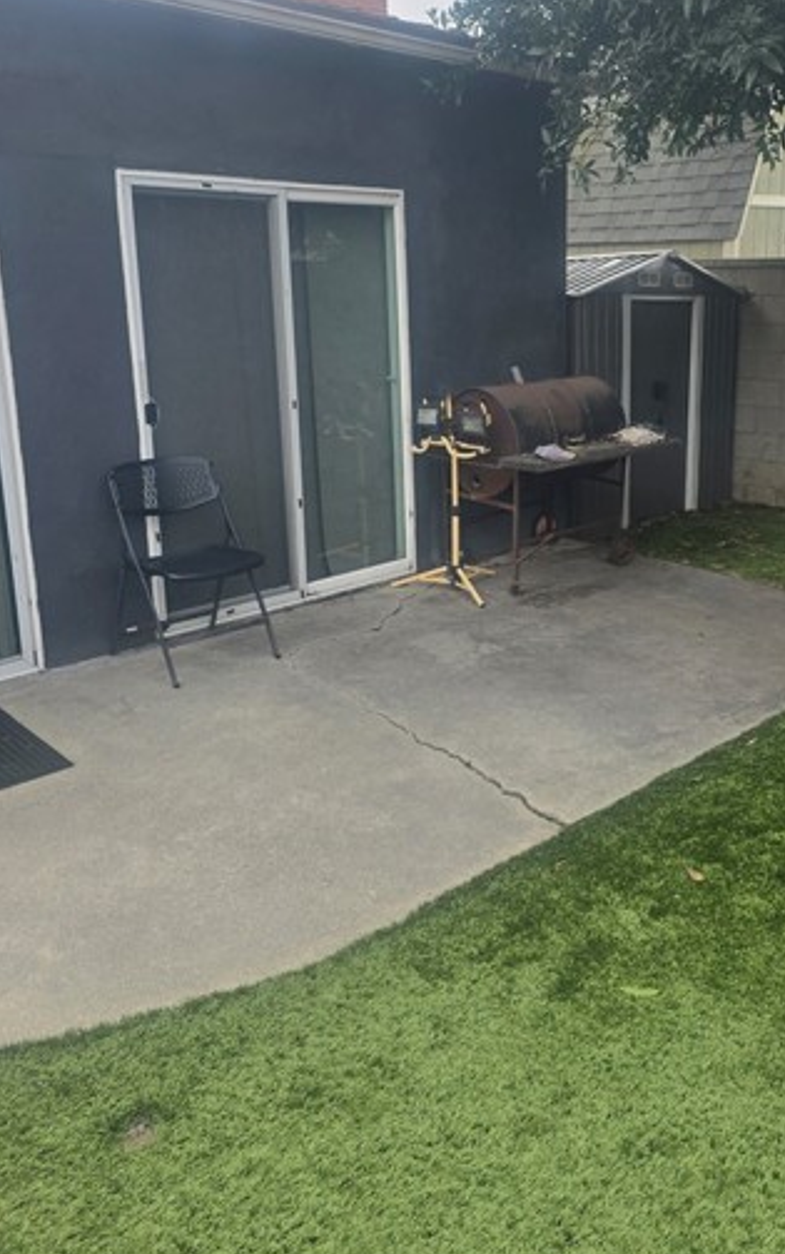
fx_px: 1060
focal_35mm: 31
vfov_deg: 60.9
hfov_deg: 39.9
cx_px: 556
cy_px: 529
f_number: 1.7
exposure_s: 1/227
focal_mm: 6.3
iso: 12
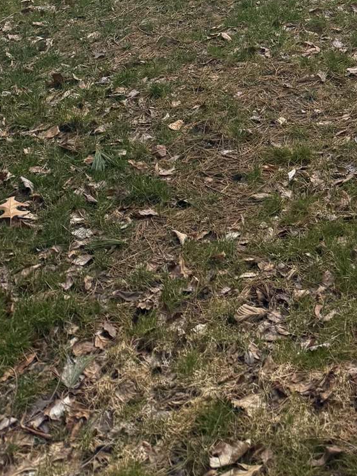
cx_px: 421
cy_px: -249
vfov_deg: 21.7
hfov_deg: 18.9
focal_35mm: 74
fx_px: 1018
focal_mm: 6.76
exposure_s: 1/405
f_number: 1.78
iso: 80
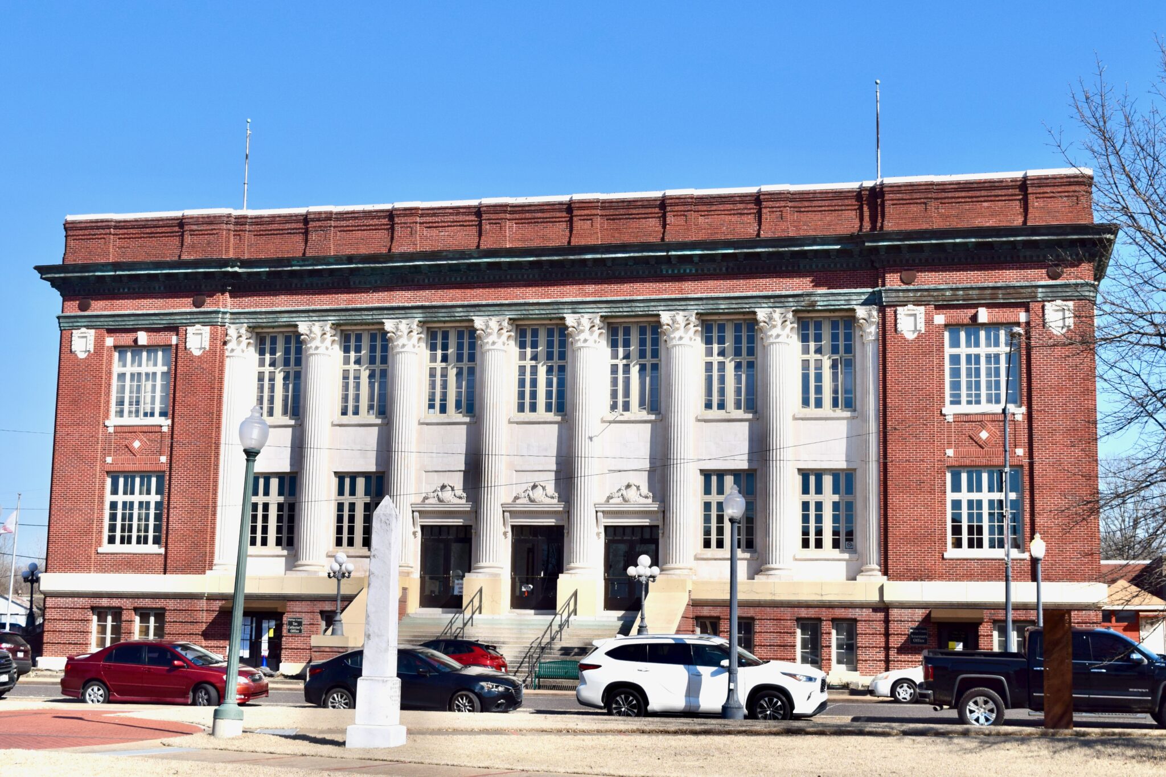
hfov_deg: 41.1
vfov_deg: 28.1
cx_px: 583
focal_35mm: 48
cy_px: 388
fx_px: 1554
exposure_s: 1/2000
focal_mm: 32
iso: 320
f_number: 8
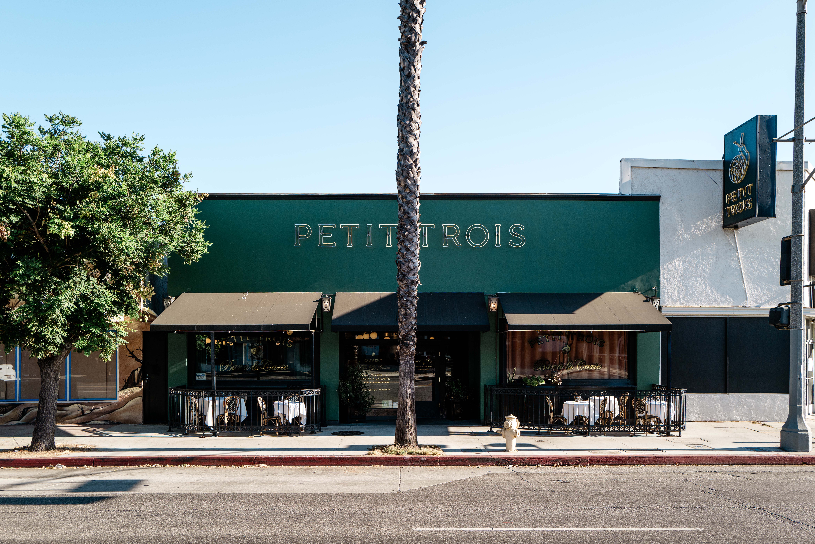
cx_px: 408
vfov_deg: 46.4
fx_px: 634
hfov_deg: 65.5
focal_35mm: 28
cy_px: 272
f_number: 4
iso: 100
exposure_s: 1/800
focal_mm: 28
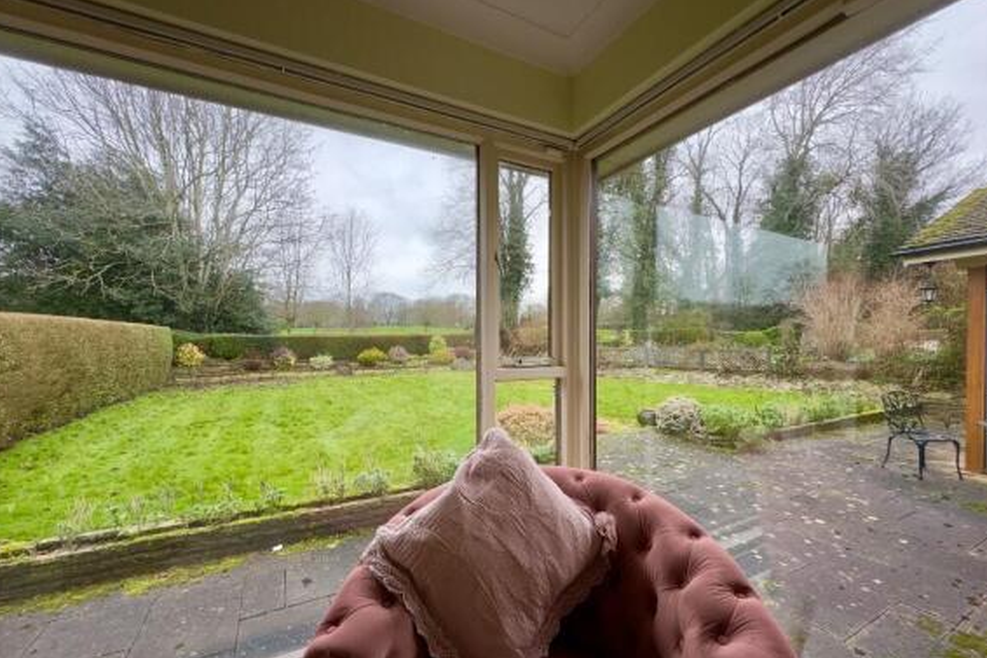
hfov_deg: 100.4
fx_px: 411
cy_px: 346
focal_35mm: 15
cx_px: 489
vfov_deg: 77.2
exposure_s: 1/99
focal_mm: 2.22
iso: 64
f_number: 2.2
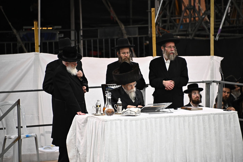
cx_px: 122
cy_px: 81
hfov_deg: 6.9
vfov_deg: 4.6
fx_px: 2024
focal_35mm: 300
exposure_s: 1/250
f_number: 5.6
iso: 3200
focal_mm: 300
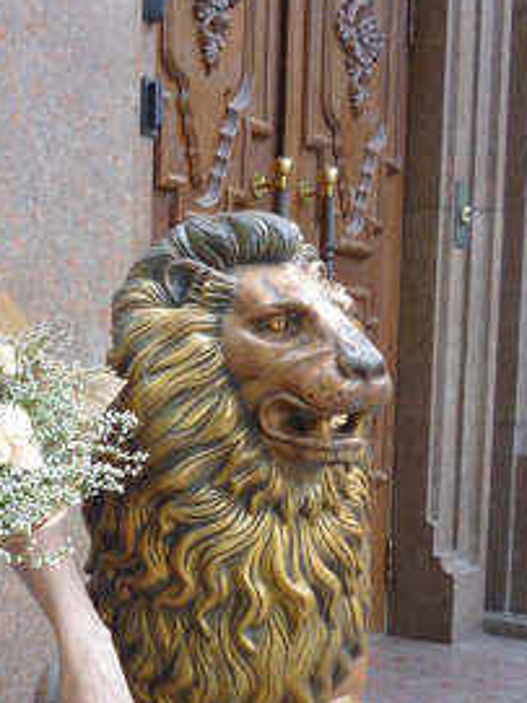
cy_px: 519
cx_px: -13
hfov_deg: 22.6
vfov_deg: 30.7
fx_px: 1260
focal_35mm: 62
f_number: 3.1
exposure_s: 1/60
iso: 125
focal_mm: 5
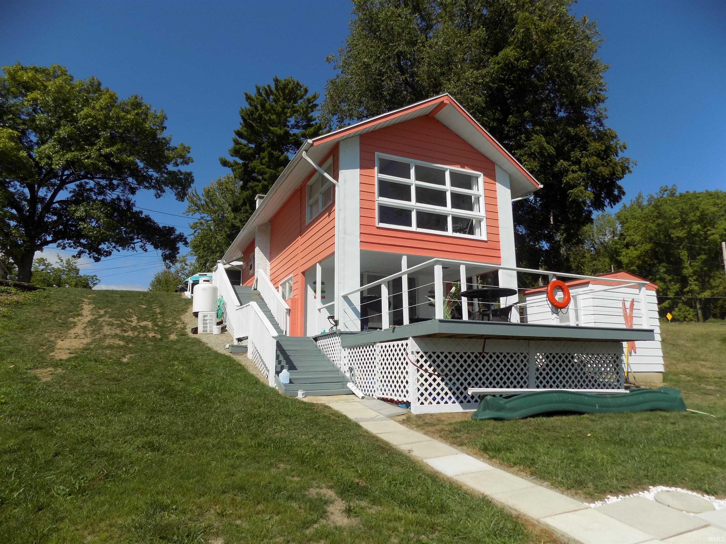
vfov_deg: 58.9
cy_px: 272
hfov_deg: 73.9
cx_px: 363
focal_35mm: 23
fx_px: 482
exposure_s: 1/200
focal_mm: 4
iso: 80
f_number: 9.9
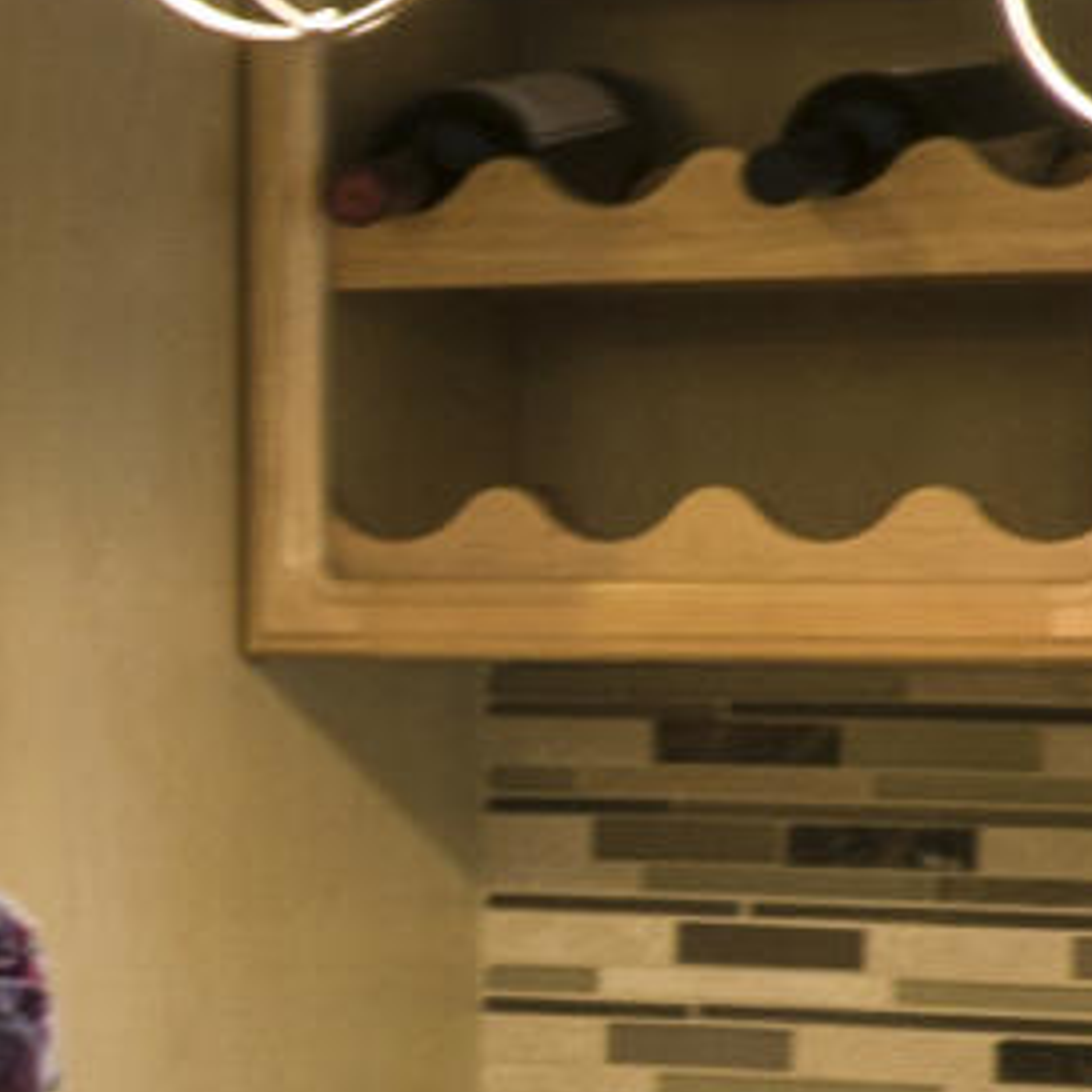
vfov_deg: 7.8
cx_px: -2644
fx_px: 7995
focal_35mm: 224
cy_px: 874
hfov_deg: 6.7
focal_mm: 24
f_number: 11
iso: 200
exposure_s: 1/1.67
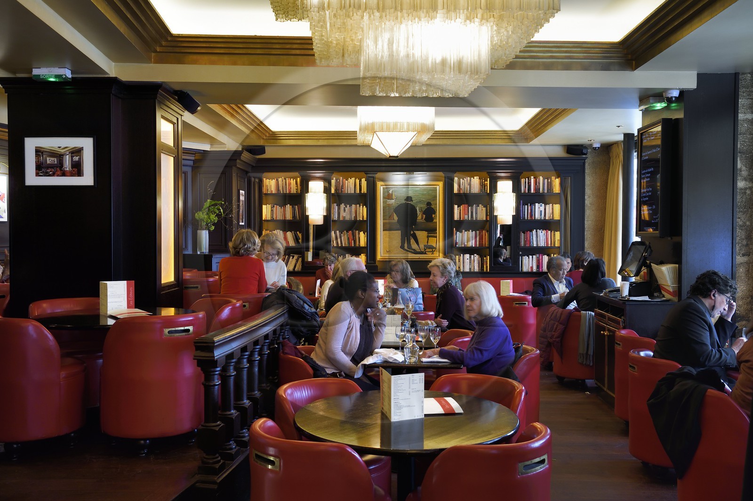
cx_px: 376
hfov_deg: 54.5
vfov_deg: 37.8
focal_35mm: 35
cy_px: 250
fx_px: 731
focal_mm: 35
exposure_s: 1/8
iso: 800
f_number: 7.1
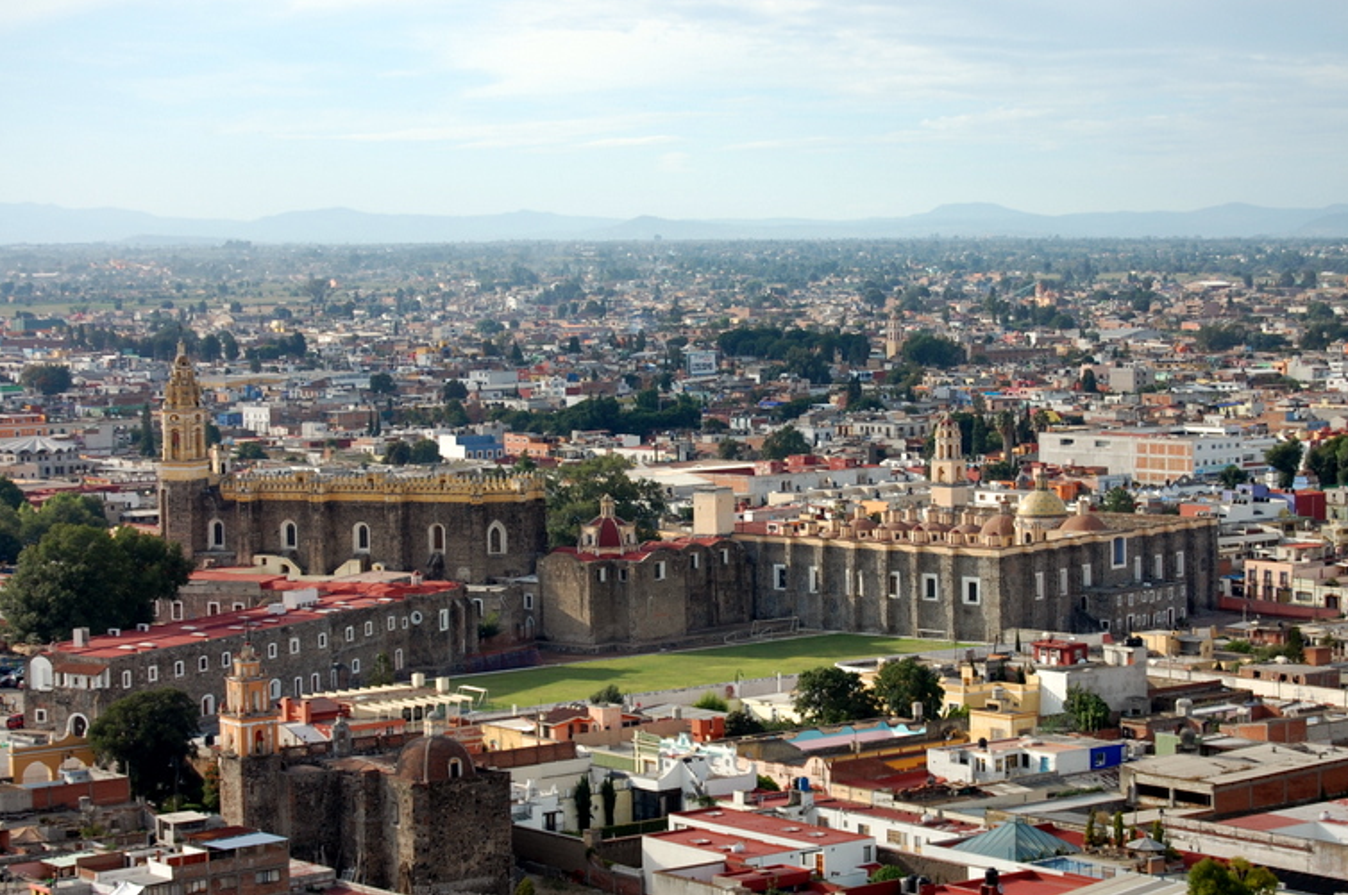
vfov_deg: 15.6
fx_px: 3274
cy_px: 463
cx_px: 685
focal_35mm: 88
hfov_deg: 23.3
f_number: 9
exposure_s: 1/320
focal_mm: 55
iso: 200
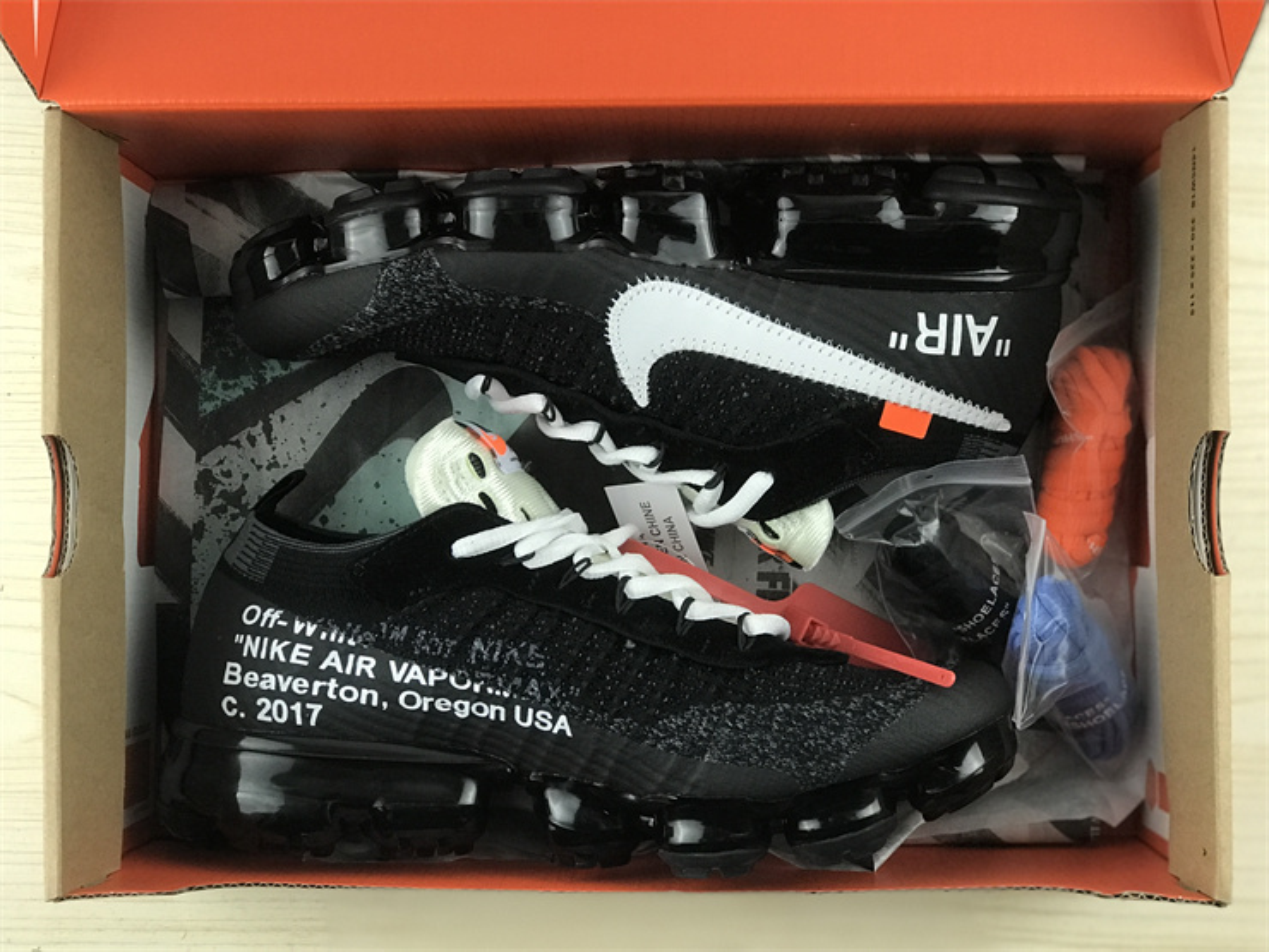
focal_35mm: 57
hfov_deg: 33.8
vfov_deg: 25.7
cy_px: 476
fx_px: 2090
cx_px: 634
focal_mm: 6.6
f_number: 2.8
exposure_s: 1/50
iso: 125
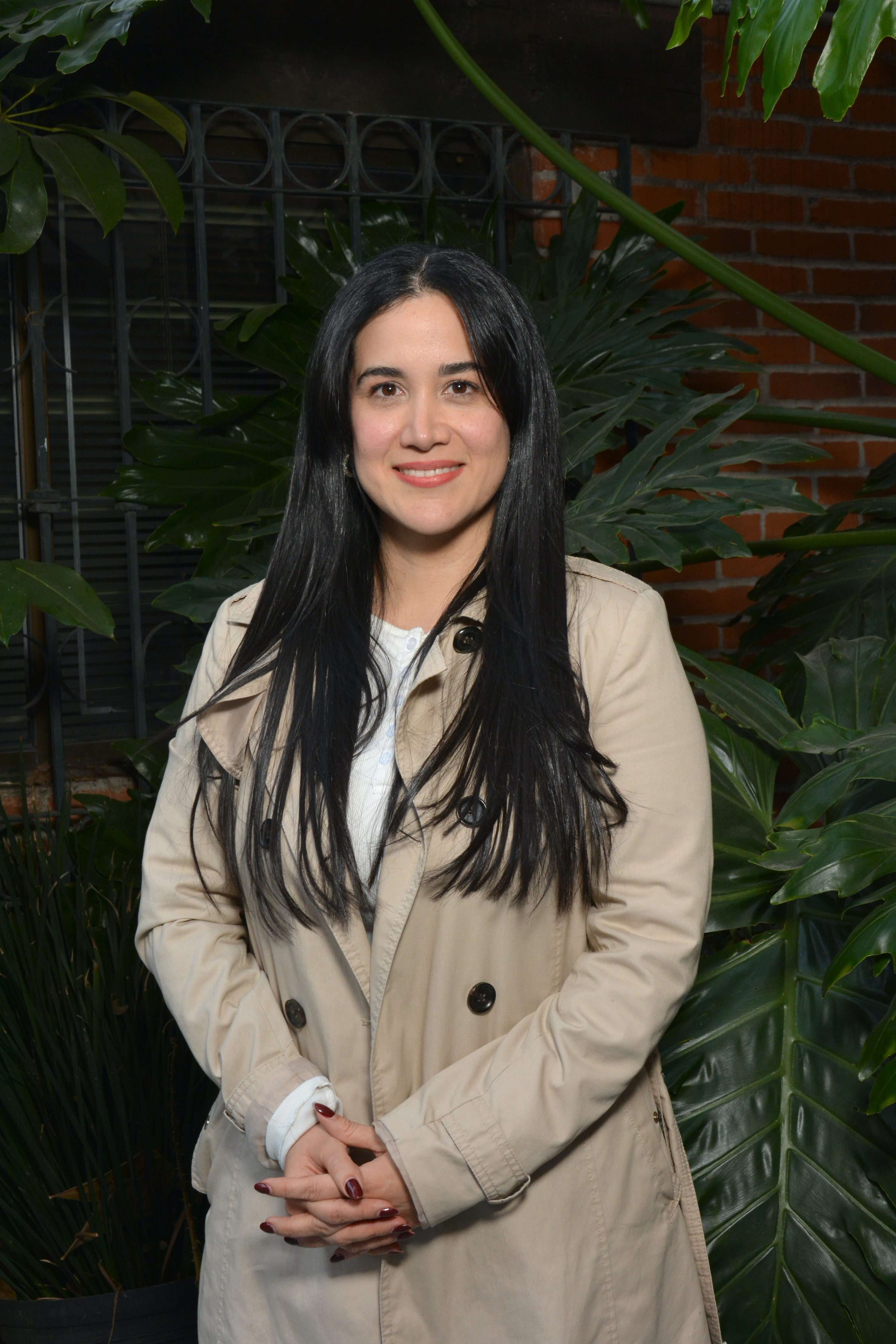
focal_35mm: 57
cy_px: 672
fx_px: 2127
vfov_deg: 35.0
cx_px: 448
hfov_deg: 23.8
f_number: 9
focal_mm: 38
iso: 640
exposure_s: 1/100
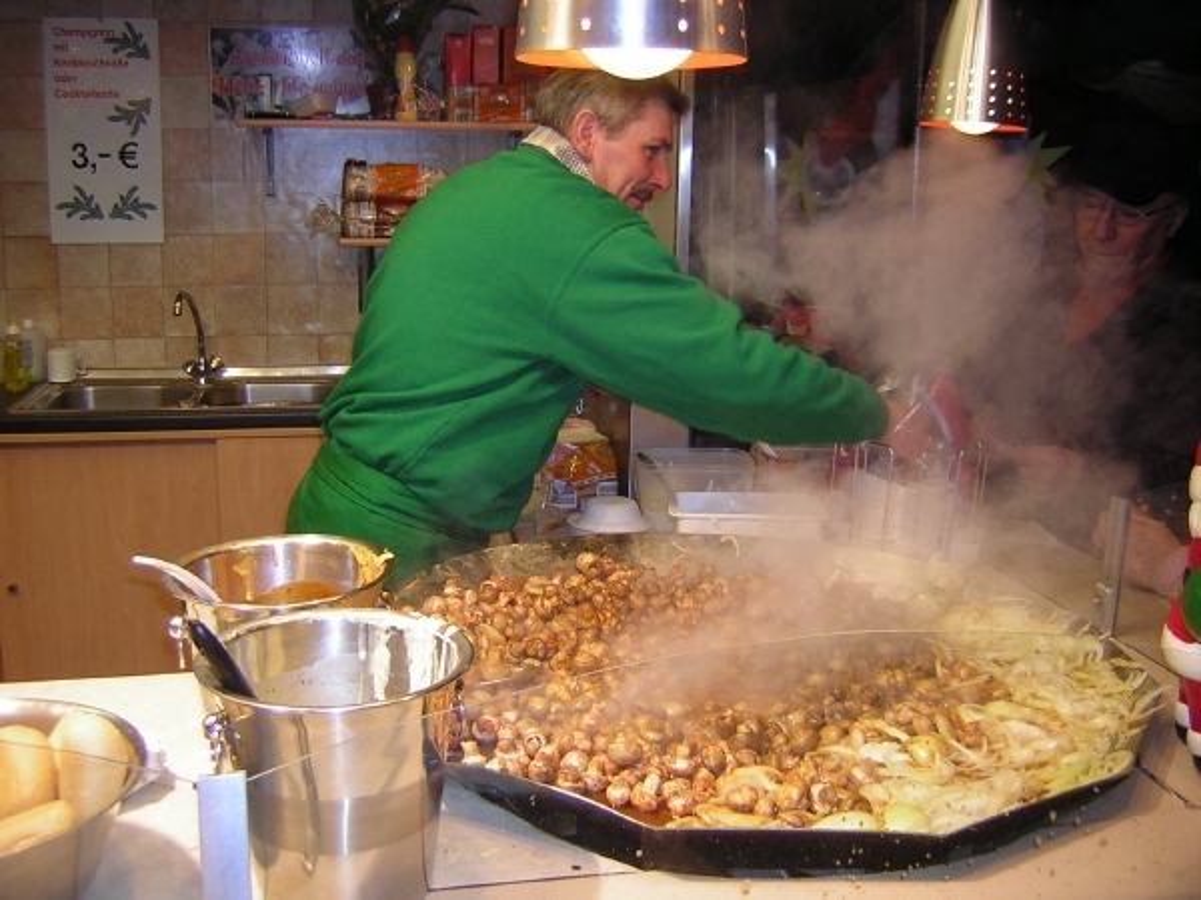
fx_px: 1249
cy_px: 450
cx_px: 600
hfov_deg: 51.4
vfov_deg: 39.7
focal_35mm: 36
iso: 50
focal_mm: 4.7
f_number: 2.6
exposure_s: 1/30
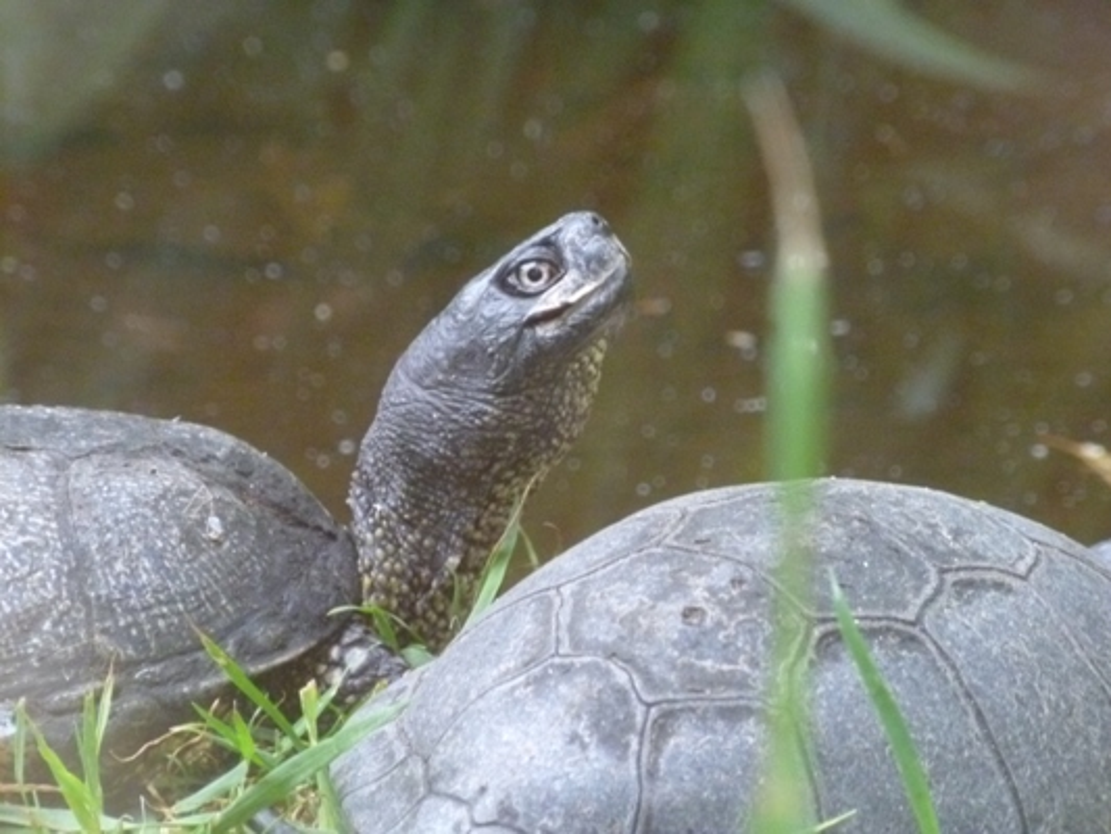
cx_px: 556
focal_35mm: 224
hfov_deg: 8.8
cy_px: 417
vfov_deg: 6.6
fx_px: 7191
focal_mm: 40
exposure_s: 1/40
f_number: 5.9
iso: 800
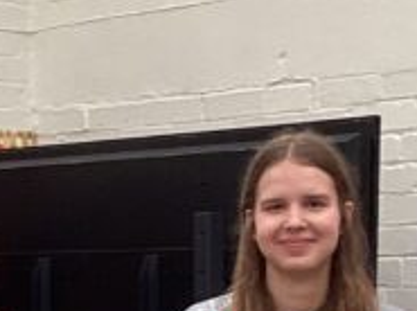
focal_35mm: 172
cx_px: -88
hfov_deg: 11.3
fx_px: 2068
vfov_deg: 8.5
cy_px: 415
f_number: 2.4
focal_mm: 3.3
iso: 125
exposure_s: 1/50
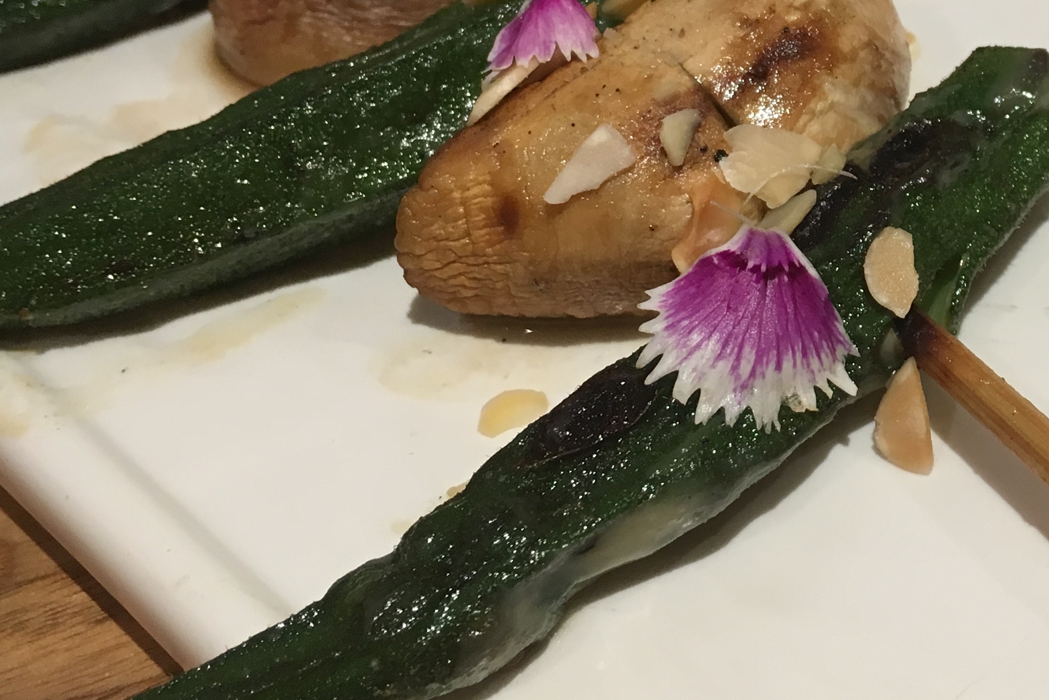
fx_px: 1836
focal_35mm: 63
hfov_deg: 30.3
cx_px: 967
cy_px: 49
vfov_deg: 21.0
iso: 100
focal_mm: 4.15
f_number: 2.2
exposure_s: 1/33
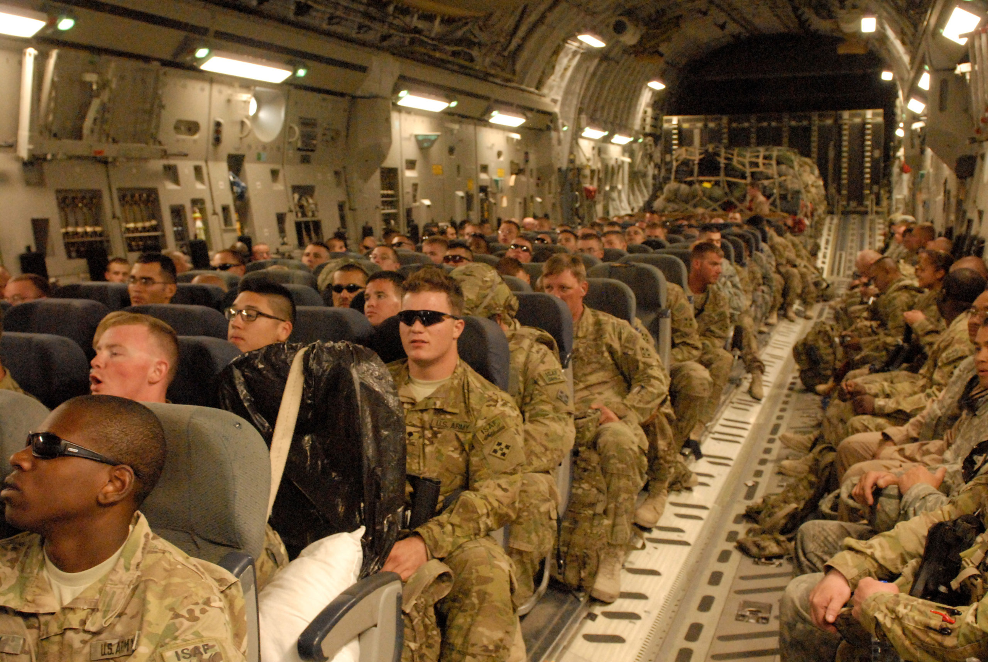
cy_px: 331
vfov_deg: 37.0
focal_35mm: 36
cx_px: 494
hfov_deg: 53.1
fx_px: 989
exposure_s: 1/100
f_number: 5
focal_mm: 24
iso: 3200
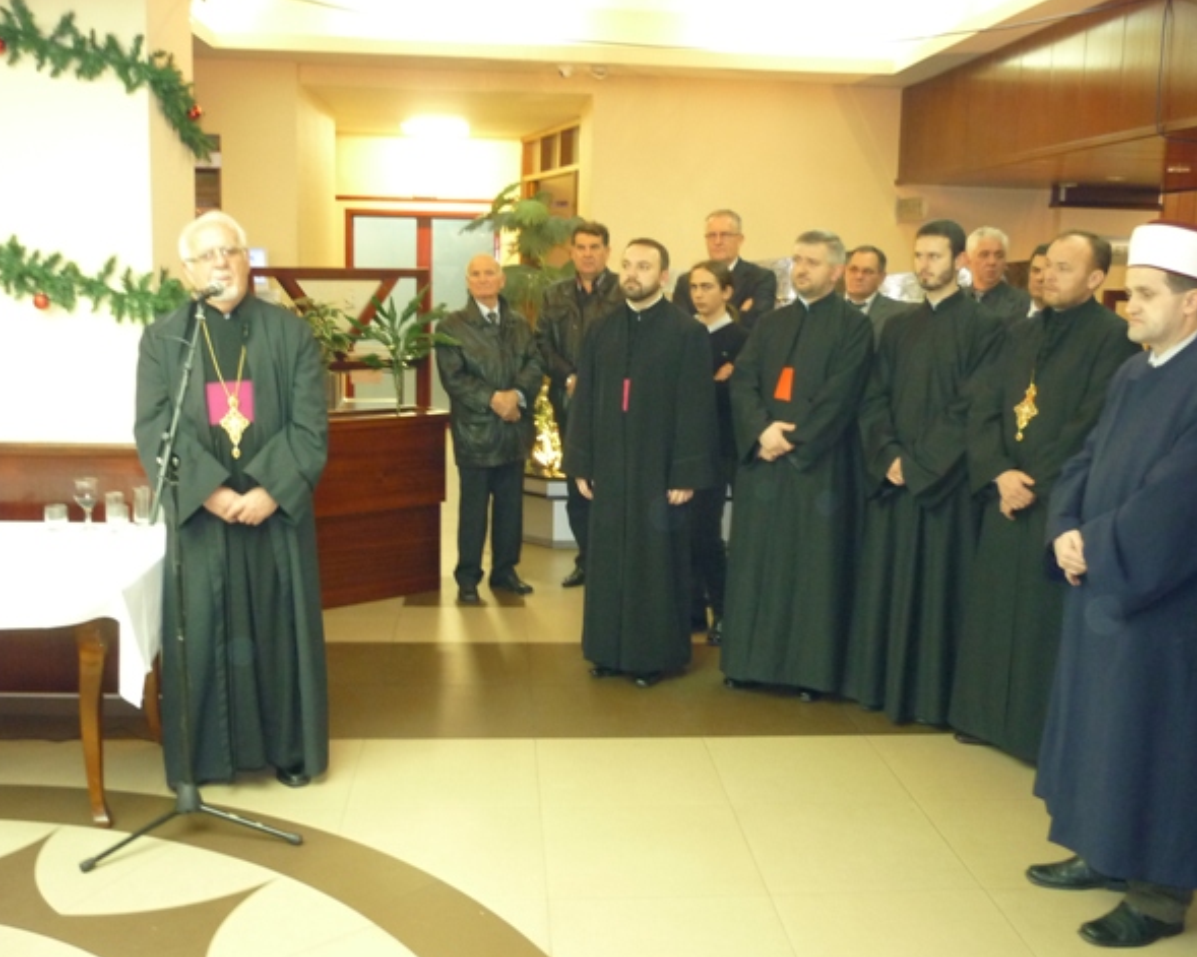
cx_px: 620
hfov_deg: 51.5
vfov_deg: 42.2
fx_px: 1240
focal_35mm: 35
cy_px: 484
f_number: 2.8
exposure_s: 1/8
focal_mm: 5.5
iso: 320
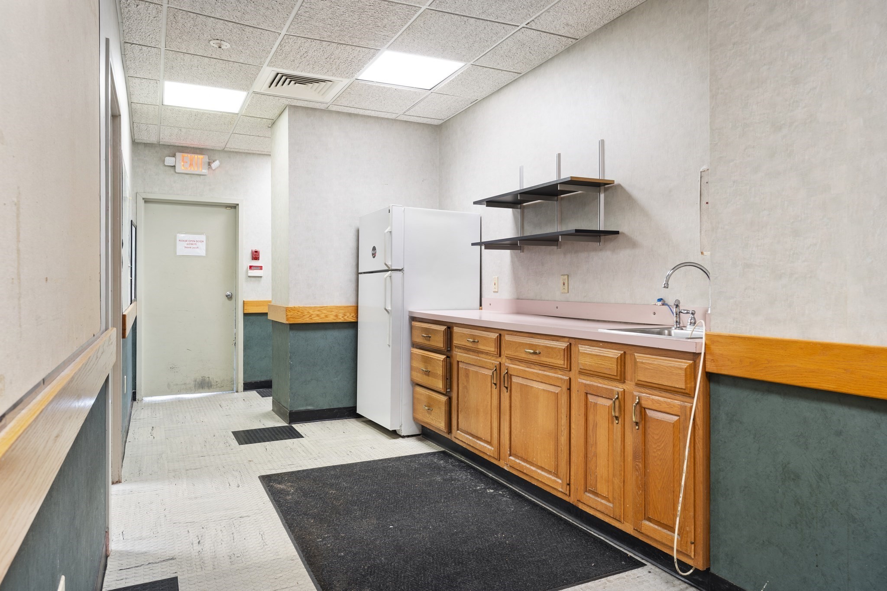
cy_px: 296
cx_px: 444
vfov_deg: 53.1
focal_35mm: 24
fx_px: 591
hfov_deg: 73.7
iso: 250
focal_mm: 24
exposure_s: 5
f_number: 9
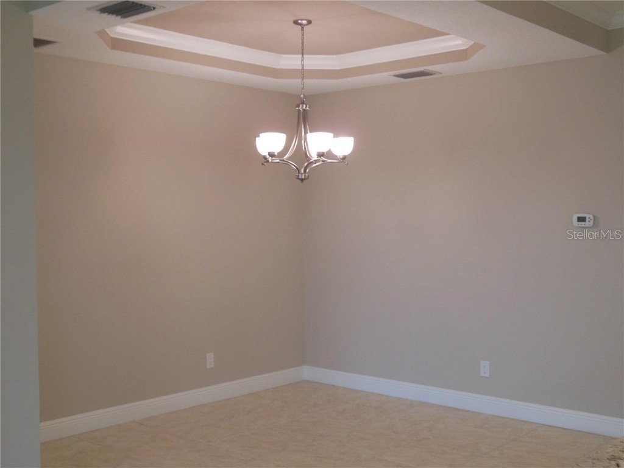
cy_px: 234
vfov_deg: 33.6
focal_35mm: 43
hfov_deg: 43.9
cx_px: 312
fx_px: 775
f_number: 3.8
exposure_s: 1/30
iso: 250
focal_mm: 7.7
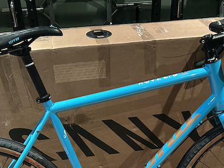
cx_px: 113
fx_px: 330
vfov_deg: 27.0
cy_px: 168
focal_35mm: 51
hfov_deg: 37.5
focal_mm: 6.86
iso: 800
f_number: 1.78
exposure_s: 1/40
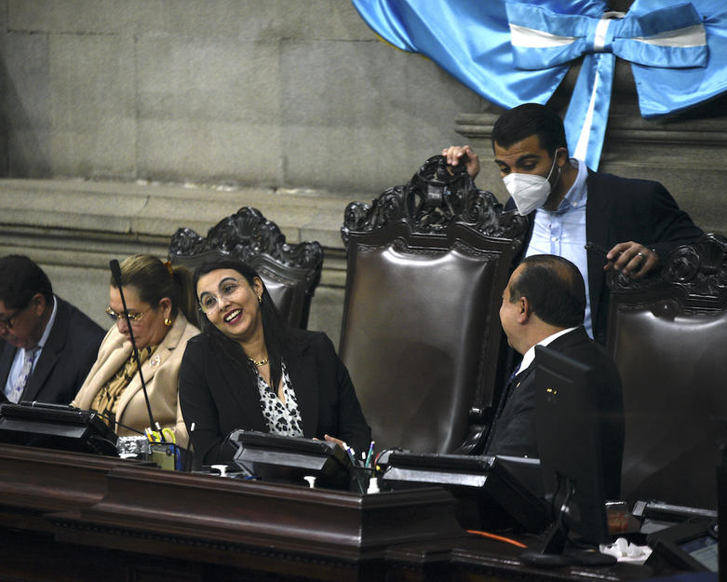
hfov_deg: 8.5
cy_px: 291
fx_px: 4863
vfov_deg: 6.8
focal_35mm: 226
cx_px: 303
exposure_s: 1/160
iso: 4000
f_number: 2.8
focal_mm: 200
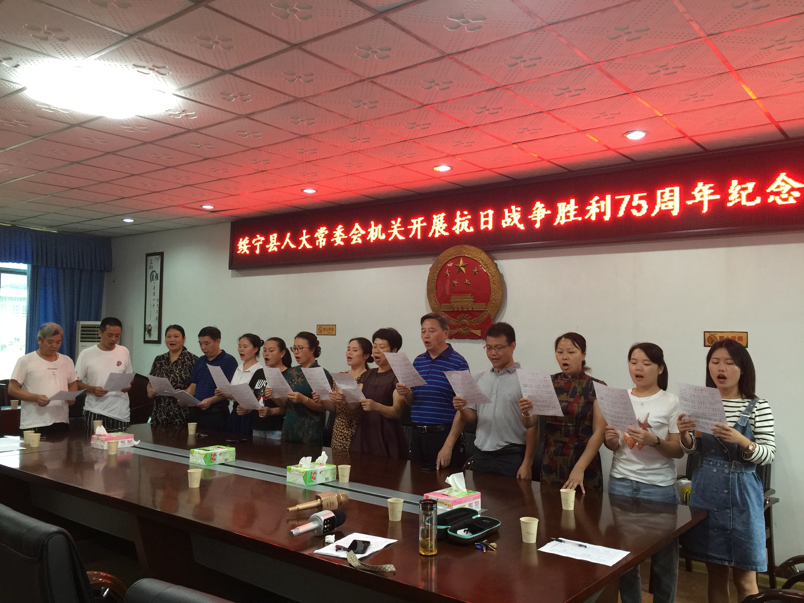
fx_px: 674
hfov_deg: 61.7
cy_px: 302
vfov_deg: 48.2
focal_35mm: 29
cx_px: 402
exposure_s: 1/17
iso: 80
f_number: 2.2
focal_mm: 4.15
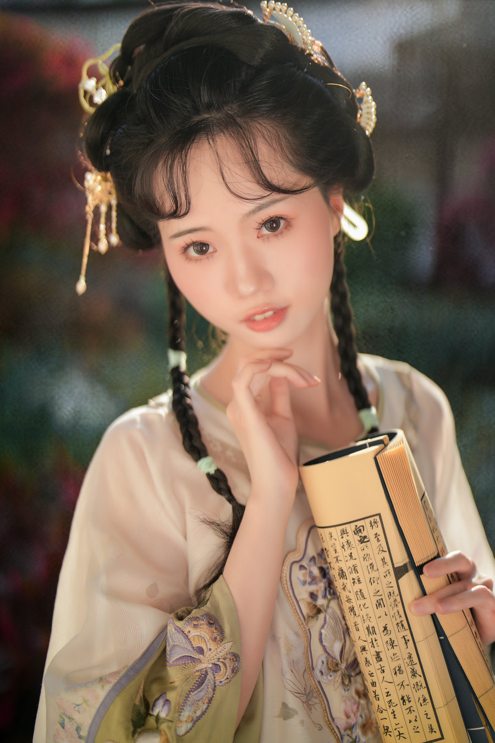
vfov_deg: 39.6
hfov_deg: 27.0
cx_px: 248
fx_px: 1031
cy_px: 372
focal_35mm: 50
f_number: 1.2
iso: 400
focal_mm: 50
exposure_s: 1/6410
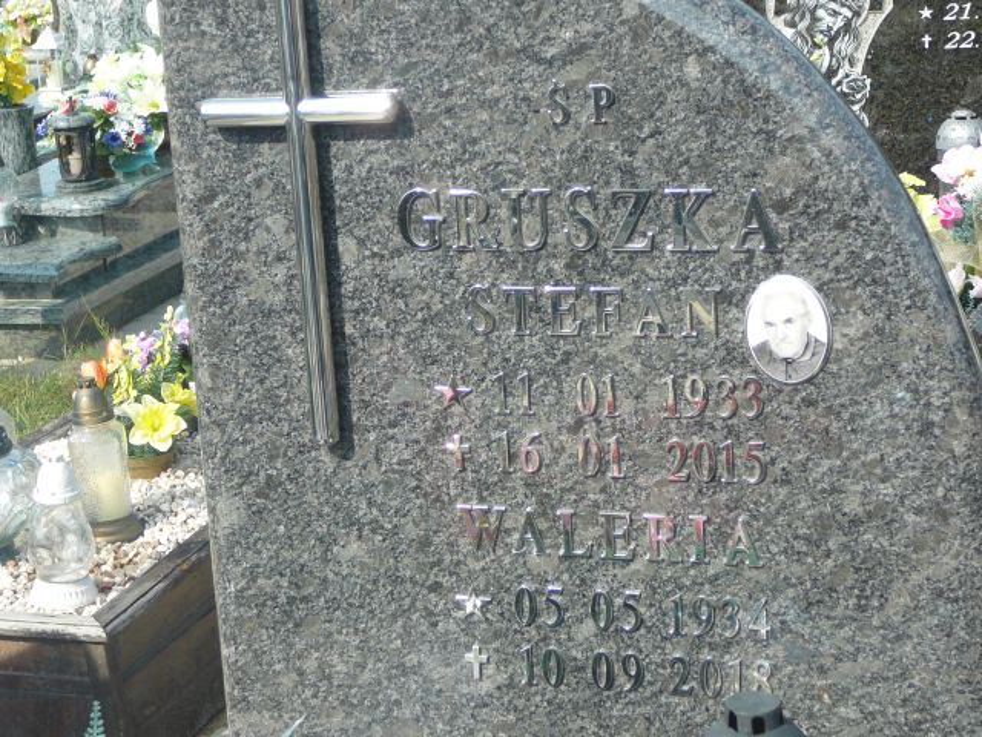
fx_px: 2184
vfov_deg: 19.1
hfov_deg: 25.3
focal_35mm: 77
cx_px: 491
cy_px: 368
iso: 80
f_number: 3.7
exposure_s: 1/400
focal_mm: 11.5
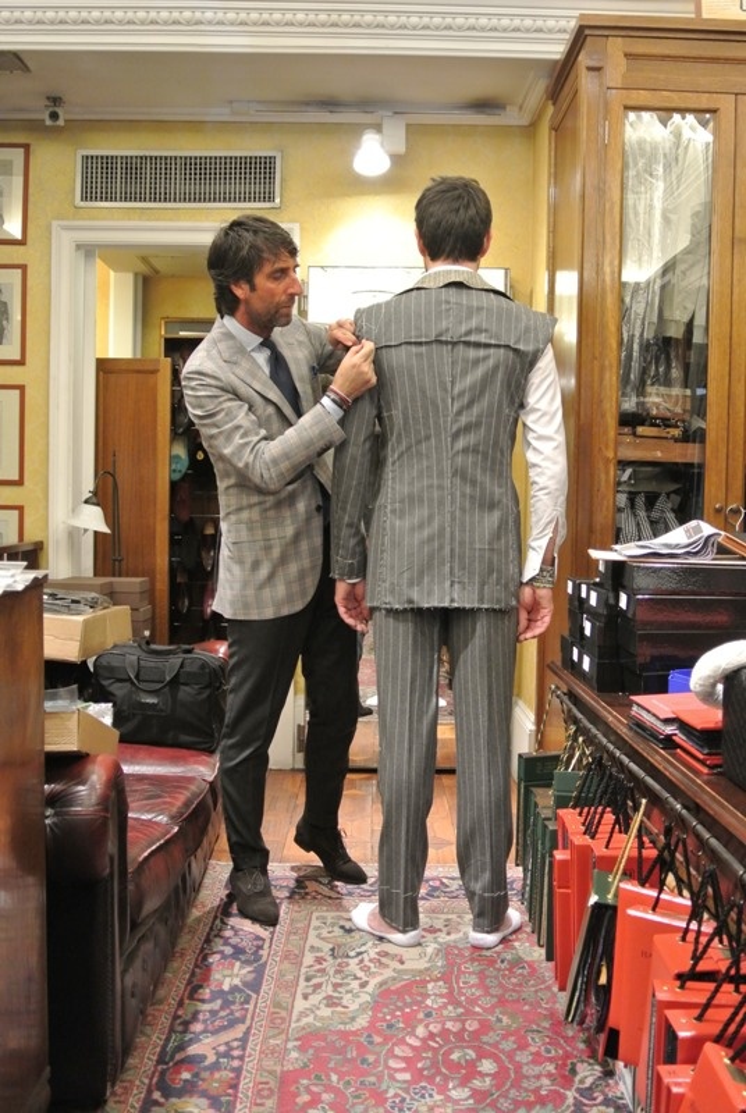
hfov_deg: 39.0
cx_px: 373
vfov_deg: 55.7
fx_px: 1053
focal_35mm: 34
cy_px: 556
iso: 720
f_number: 3.8
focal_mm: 12.7
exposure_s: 1/30
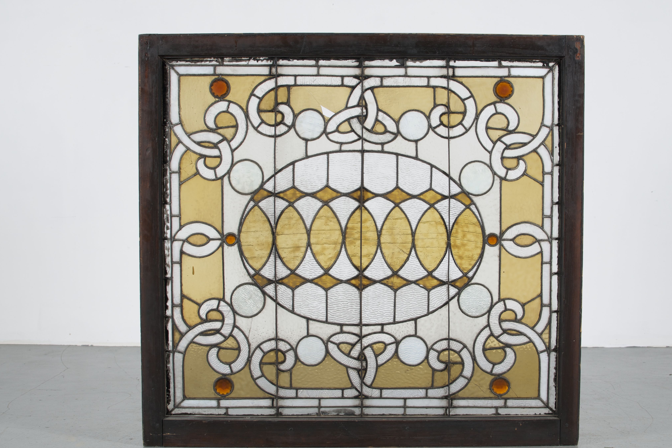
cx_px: 364
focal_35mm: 64
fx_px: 1187
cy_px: 241
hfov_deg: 31.6
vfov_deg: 21.4
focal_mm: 35
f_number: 6.3
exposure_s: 1/125
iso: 100
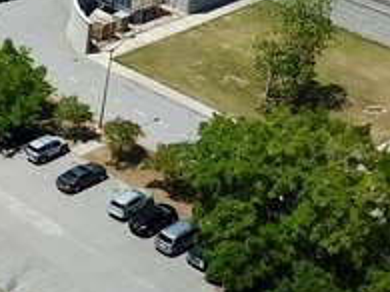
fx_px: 1002
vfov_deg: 16.5
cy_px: 212
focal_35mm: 89
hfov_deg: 20.8
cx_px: -59
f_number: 2.2
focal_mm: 4.73
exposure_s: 1/1976
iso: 100
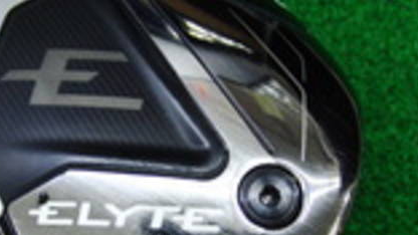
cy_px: 177
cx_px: 152
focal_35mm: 62
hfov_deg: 33.6
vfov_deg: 19.3
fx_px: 687
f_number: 3.6
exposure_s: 1/80
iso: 400
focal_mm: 6.42
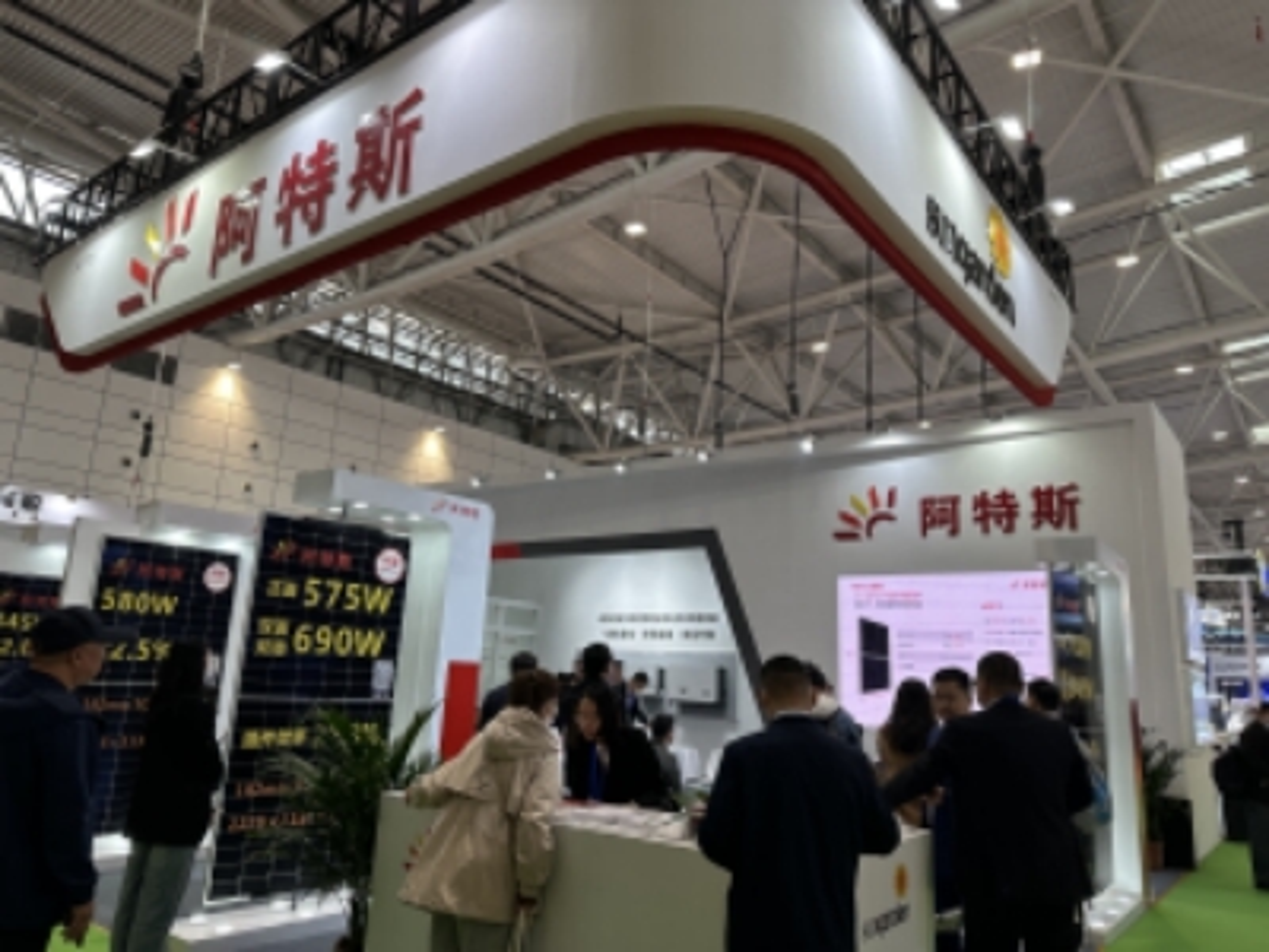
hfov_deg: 71.6
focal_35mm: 24
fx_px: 880
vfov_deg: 56.8
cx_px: 634
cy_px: 476
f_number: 1.78
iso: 50
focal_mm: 6.86
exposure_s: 1/118
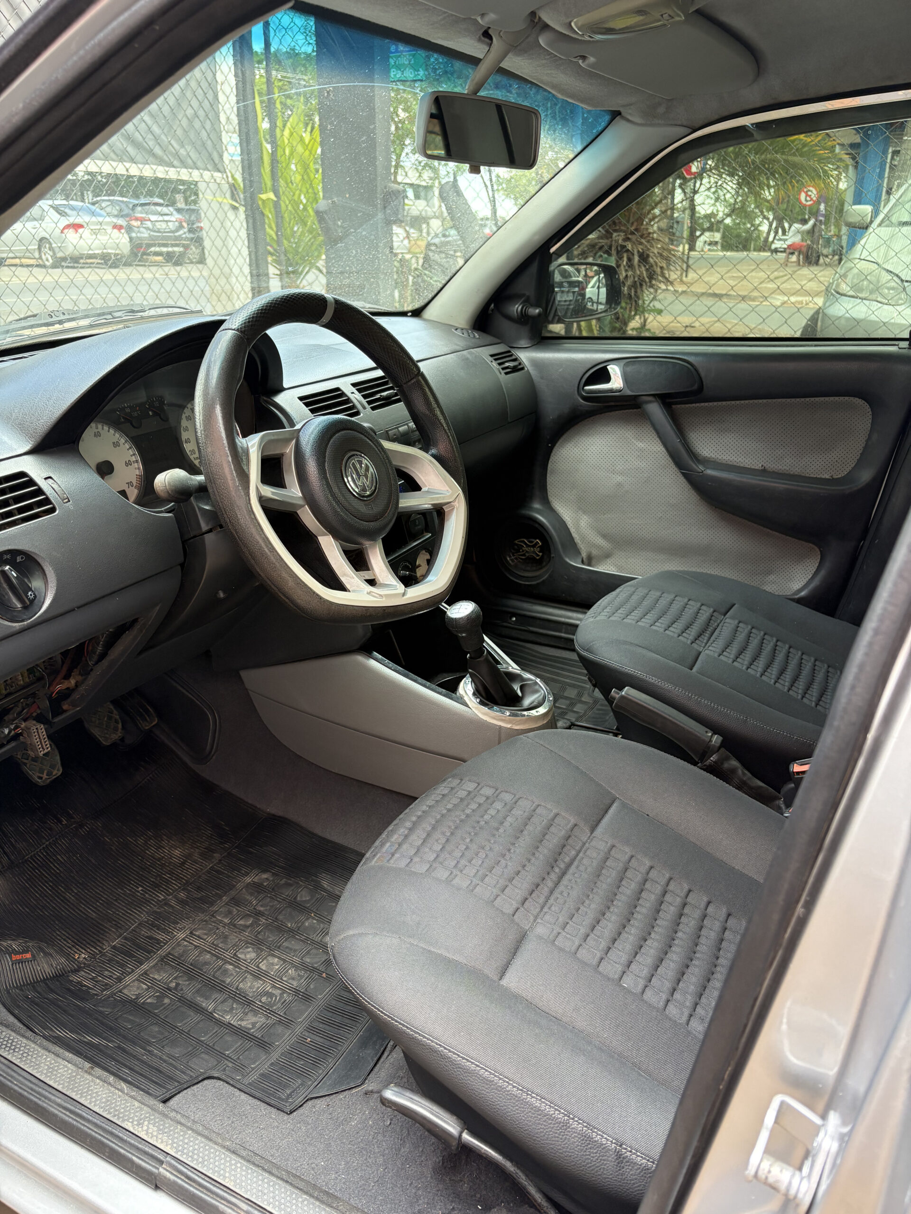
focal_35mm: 26
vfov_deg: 67.3
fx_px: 912
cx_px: 456
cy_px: 607
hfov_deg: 53.1
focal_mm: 5.96
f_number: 1.6
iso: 125
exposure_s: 1/122
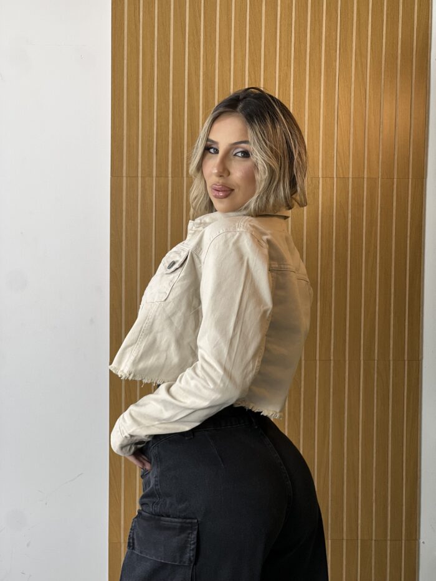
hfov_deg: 19.1
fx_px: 1293
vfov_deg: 25.3
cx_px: 218
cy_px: 290
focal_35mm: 77
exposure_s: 1/120
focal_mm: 9
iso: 100
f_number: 2.8
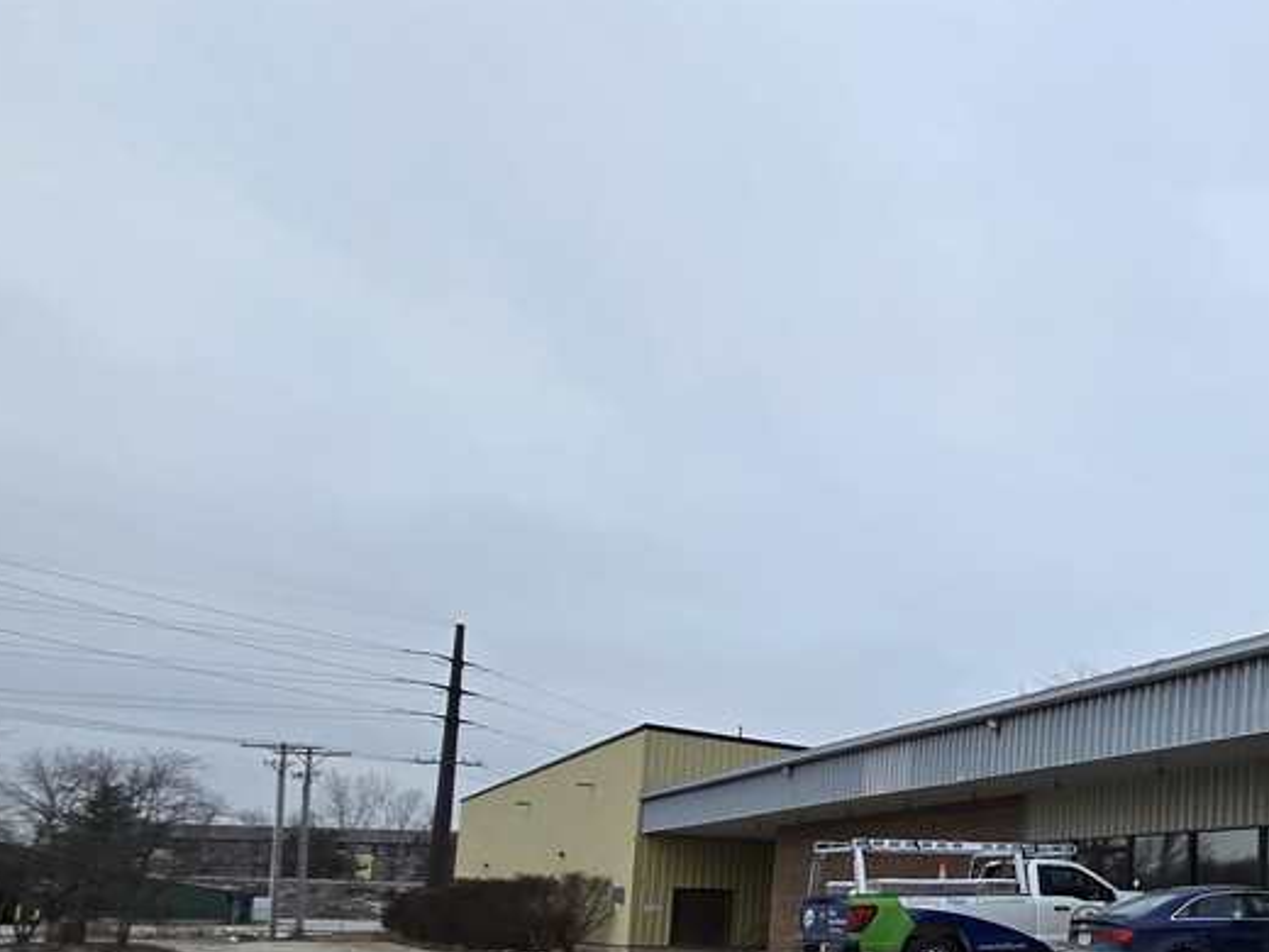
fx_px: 1173
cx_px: 1523
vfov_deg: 41.6
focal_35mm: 32
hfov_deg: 40.2
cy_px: 806
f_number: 2.2
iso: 50
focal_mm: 2.2
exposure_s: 1/1160
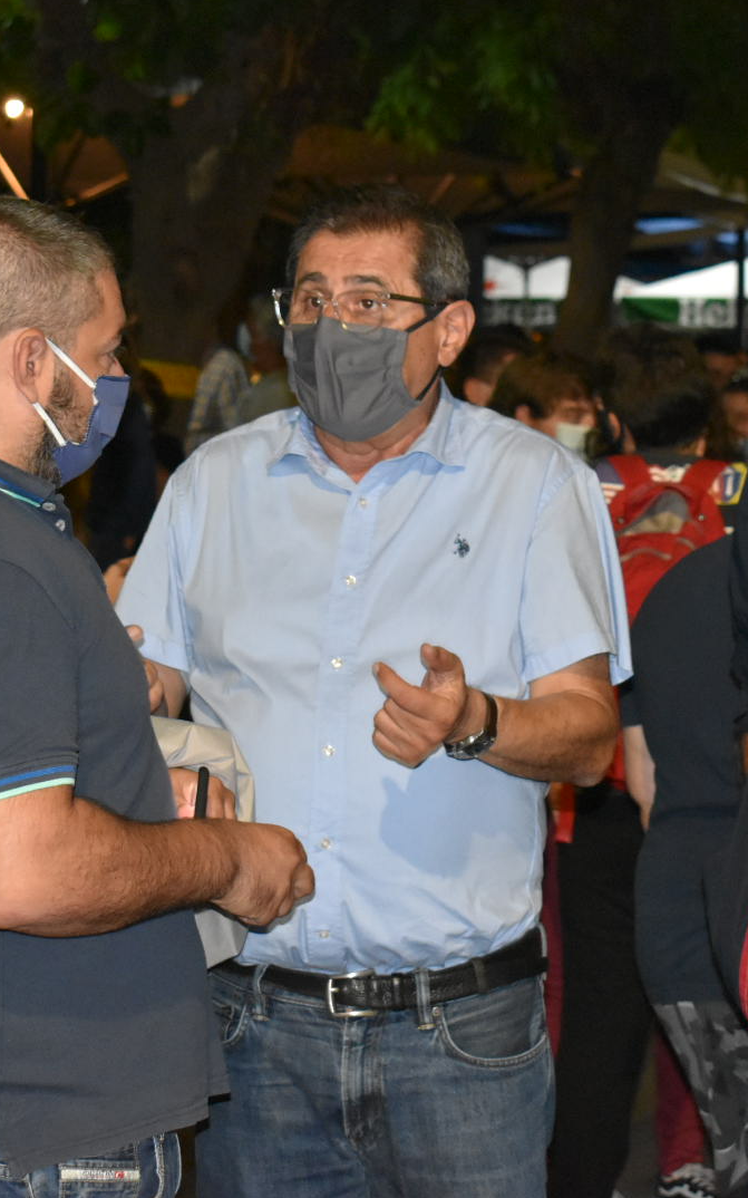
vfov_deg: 20.1
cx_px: 518
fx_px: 3385
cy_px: 598
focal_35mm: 104
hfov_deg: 12.6
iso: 4000
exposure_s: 1/60
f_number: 5
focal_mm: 45
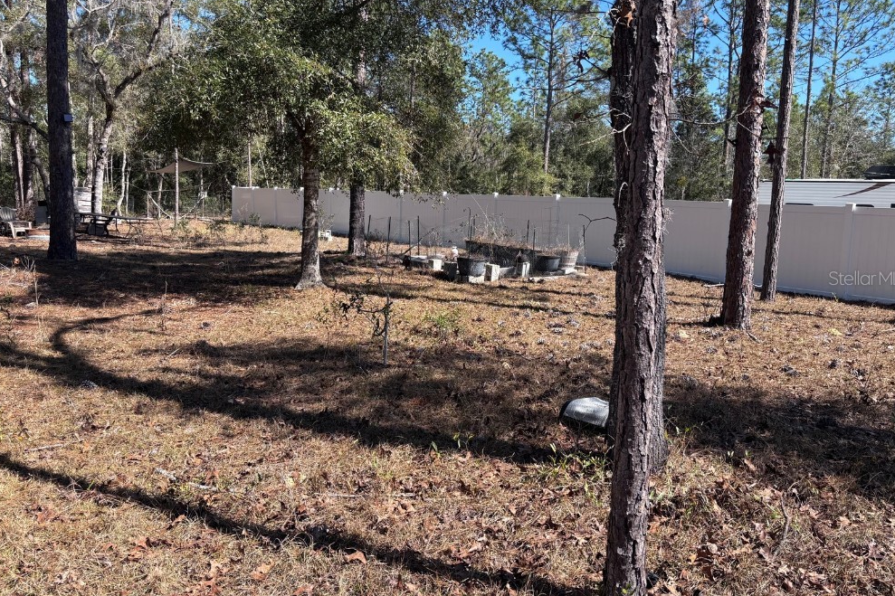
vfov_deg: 46.4
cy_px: 278
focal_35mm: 28
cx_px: 451
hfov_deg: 65.5
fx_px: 696
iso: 50
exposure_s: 1/1458
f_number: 1.6
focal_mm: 5.96
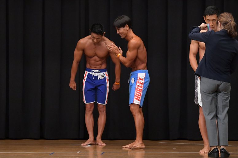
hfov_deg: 8.1
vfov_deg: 5.4
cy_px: 79
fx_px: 1685
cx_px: 119
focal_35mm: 255
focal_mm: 170
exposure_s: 1/400
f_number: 5.6
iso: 6400
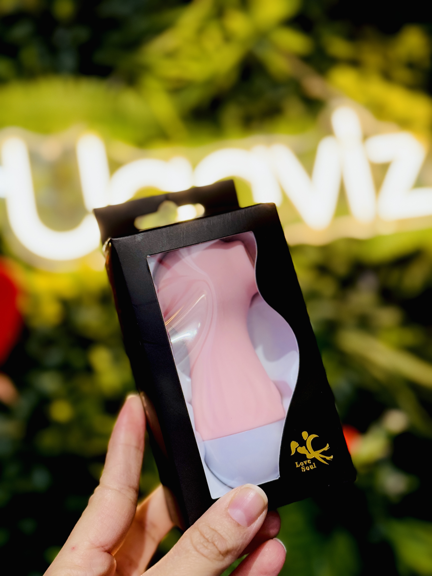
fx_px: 799
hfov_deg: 30.3
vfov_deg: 39.7
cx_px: 216
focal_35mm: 48
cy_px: 288
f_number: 1.78
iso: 80
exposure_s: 1/50
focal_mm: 6.76
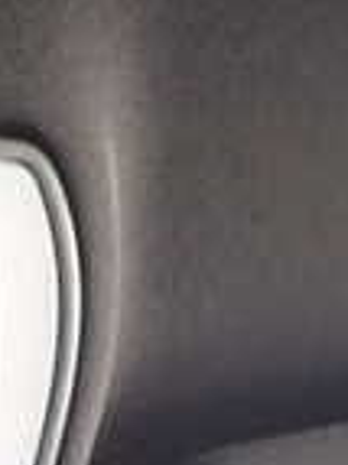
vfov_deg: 16.7
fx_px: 1410
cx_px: -543
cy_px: 728
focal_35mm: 105
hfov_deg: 11.2
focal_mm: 4.5
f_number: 2
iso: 200
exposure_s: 1/30
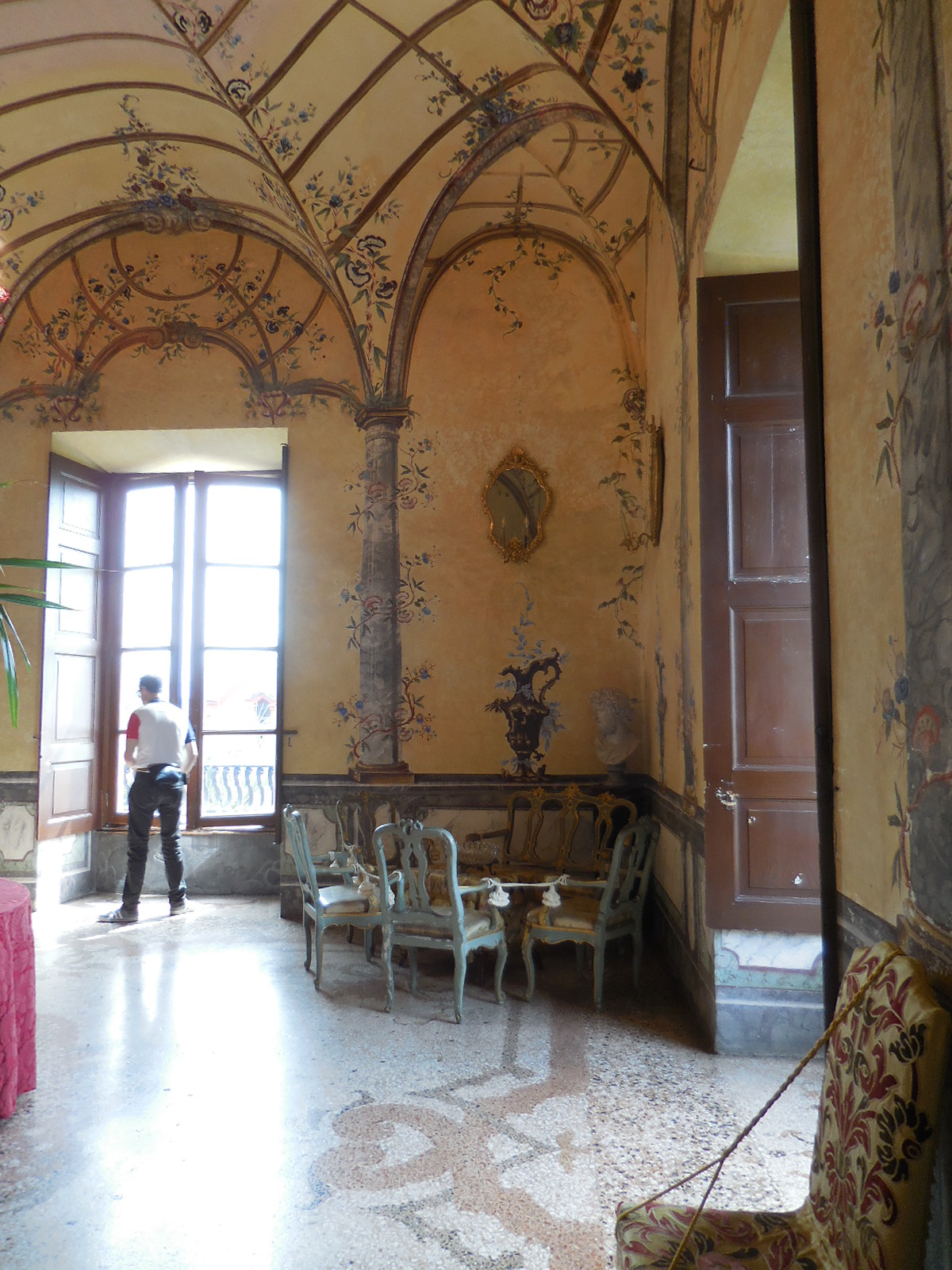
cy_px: 635
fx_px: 917
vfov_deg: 69.4
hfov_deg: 54.9
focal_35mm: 25
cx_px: 476
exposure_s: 1/30
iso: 125
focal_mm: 4.5
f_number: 3.3
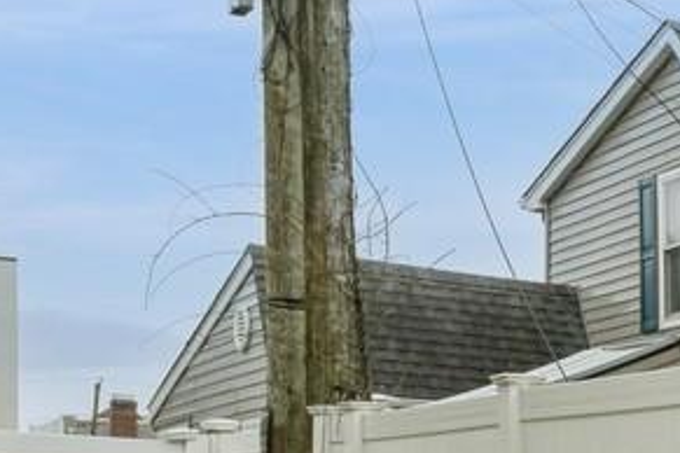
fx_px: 1454
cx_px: 1297
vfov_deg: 16.4
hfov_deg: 18.7
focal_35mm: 77
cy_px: 640
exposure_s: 1/250
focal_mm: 14
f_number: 11
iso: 400
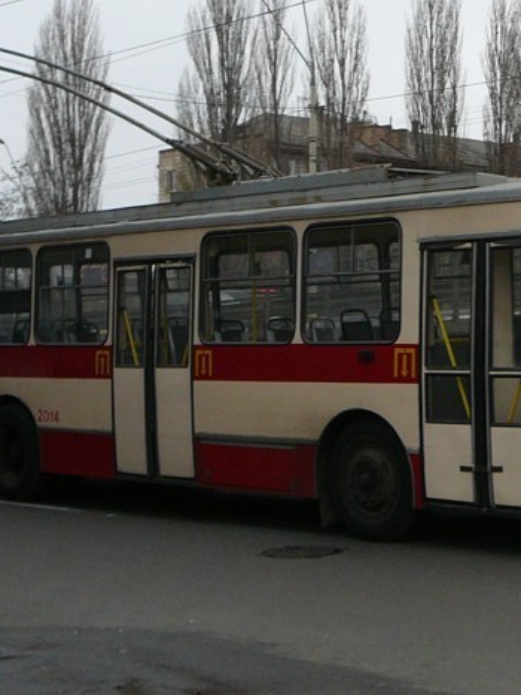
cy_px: 299
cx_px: 415
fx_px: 1205
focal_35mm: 60
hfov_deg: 24.0
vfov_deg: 32.1
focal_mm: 5.2
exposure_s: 1/125
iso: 100
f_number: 2.8
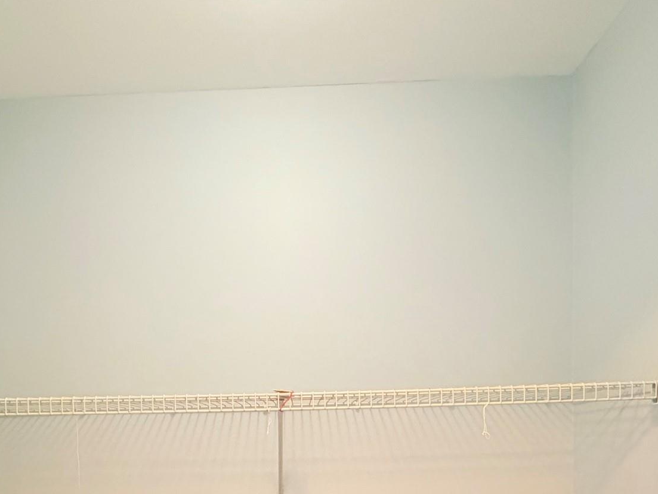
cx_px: 290
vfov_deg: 47.1
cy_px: 456
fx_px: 494
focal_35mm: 26
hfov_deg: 67.1
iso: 640
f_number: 2.2
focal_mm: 2.22
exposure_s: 1/60
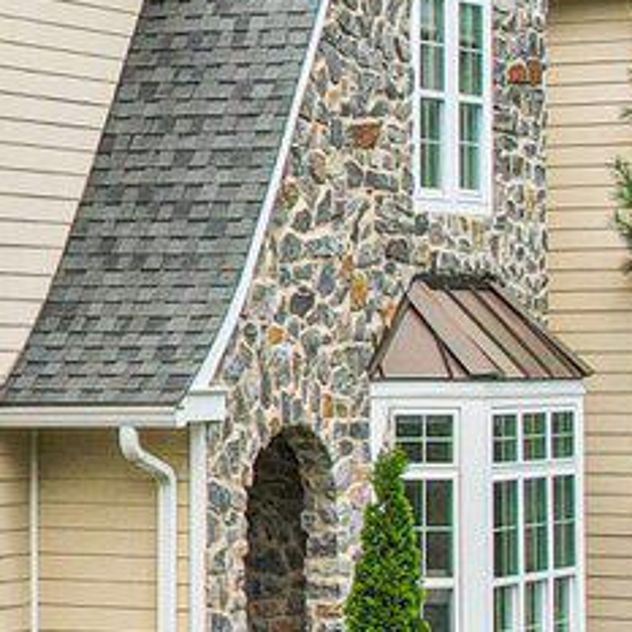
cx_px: -480
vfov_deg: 10.7
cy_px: 335
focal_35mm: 164
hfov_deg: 10.1
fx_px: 3388
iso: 100
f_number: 2.8
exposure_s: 1/1000
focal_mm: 8.38
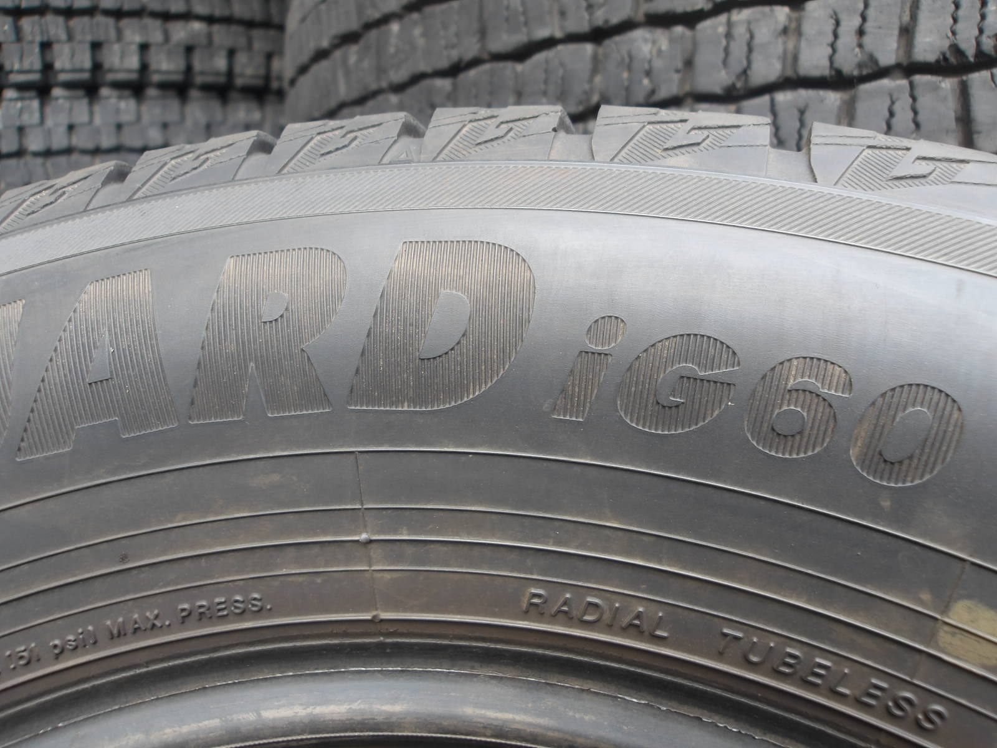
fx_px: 778
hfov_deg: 65.3
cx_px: 498
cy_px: 374
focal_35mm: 27
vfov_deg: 51.4
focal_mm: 4.9
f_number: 3
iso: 100
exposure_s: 1/74
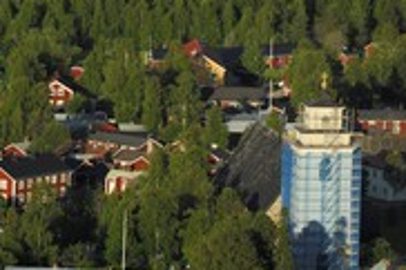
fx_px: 5870
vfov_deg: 2.6
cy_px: 243
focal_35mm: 521
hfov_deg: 4.0
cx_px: 21
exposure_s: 1/2000
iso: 100
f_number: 2.8
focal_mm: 150
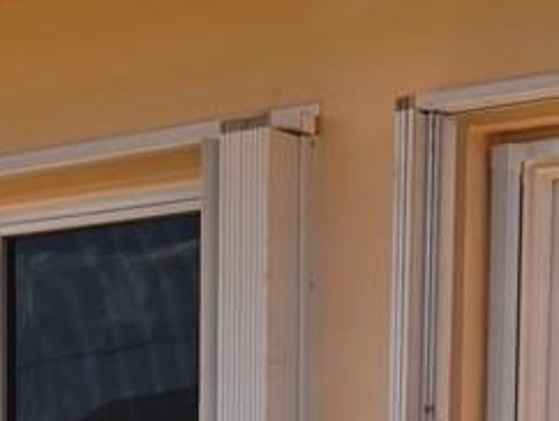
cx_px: -51
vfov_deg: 8.9
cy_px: 995
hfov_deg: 12.8
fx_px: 2457
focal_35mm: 152
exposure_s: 1/2397
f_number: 1.8
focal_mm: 5.4
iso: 25
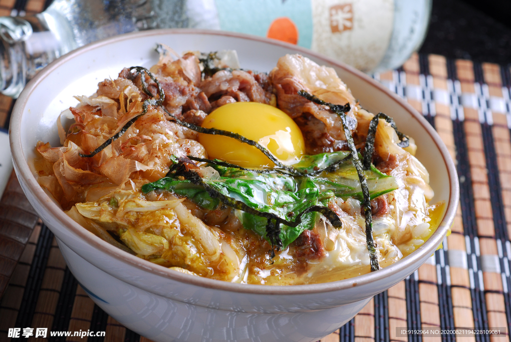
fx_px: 1279
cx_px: 256
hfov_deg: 22.6
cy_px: 171
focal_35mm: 90
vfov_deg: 15.2
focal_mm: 60
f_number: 10
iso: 100
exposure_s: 1/100
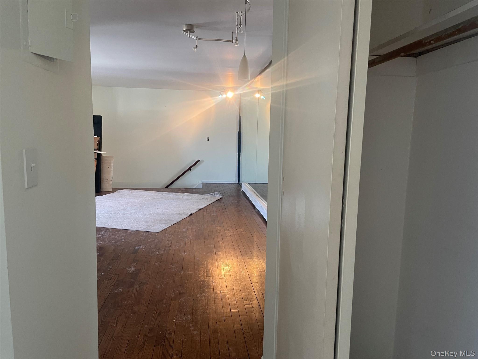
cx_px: 239
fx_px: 359
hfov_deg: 67.3
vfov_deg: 53.1
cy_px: 180
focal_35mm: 26
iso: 200
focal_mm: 4.2
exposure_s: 1/60
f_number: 1.6
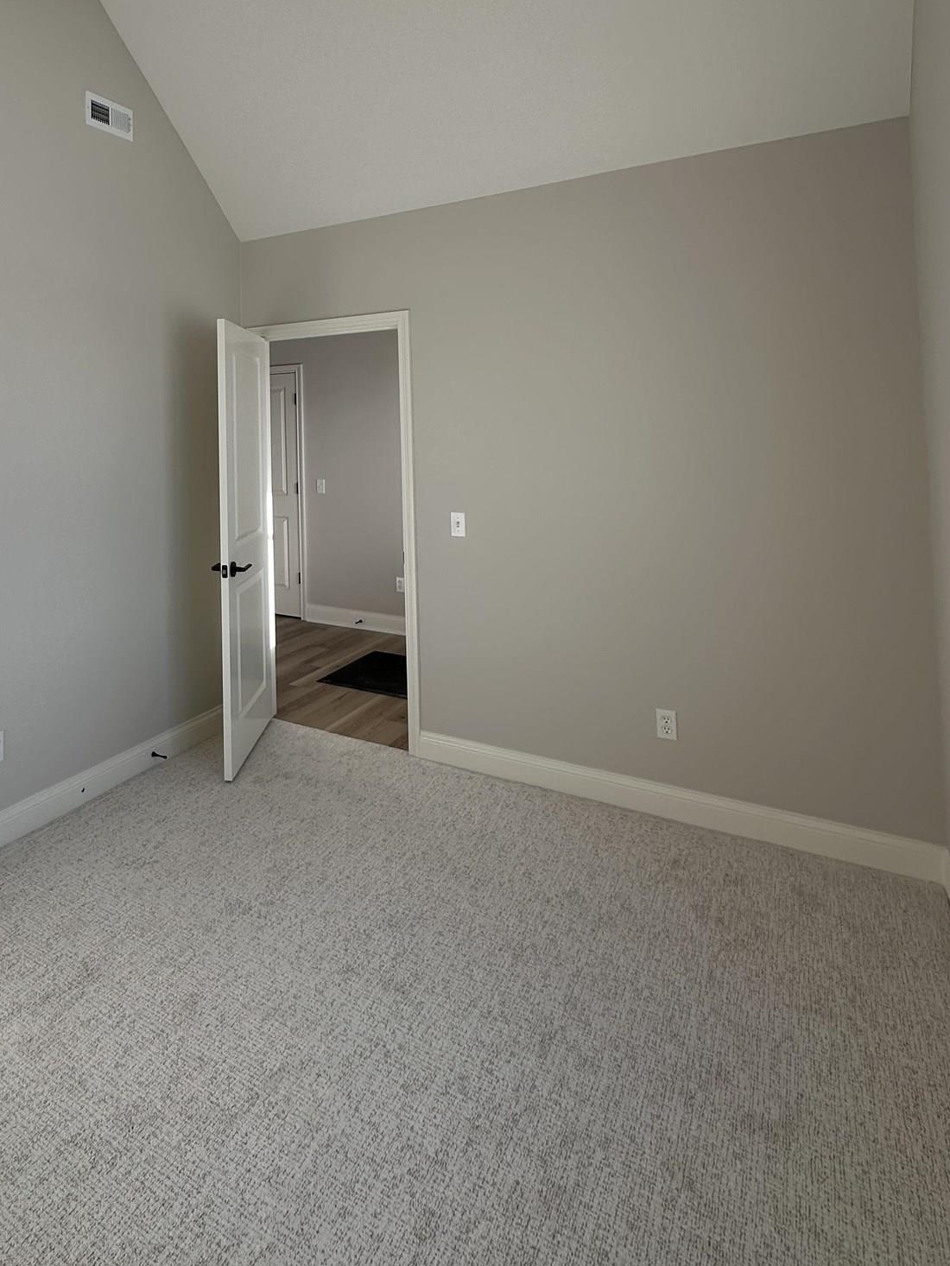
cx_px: 214
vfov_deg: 73.6
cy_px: 402
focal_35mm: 22
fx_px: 805
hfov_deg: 57.3
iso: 40
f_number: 2.2
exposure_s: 1/467
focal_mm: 2.22
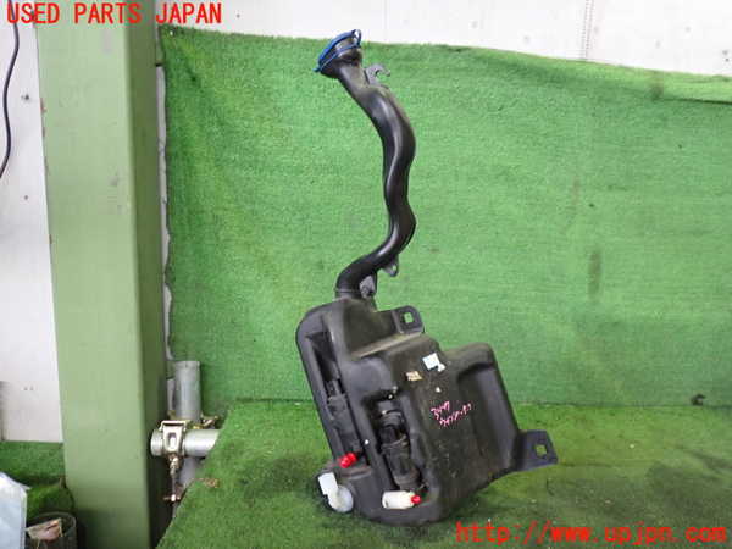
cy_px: 274
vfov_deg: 46.8
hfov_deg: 60.0
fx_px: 634
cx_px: 366
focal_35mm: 30
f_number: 2.3
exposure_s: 1/30
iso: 320
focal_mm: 5.4
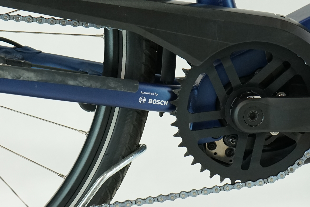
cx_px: 84
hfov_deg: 18.8
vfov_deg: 12.7
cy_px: 117
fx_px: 930
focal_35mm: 108
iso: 1600
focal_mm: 47
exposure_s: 1/200
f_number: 5.6
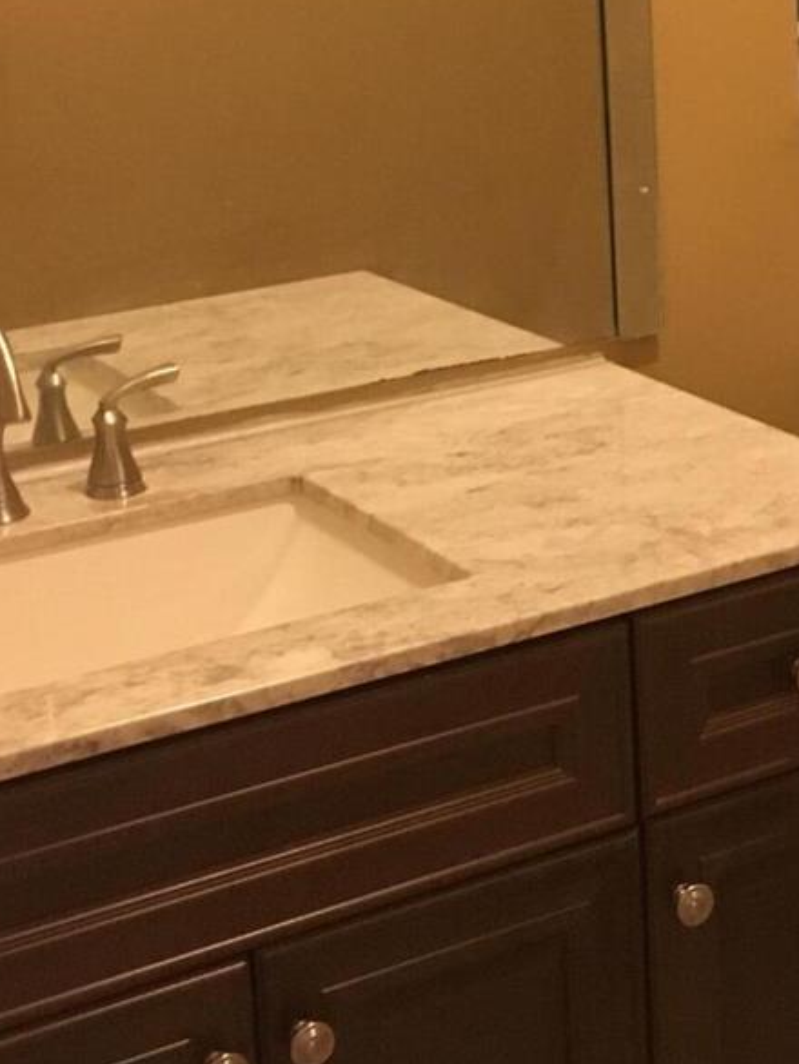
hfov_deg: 18.9
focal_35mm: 76
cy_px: 298
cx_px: 784
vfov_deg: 25.4
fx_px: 2337
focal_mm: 4.15
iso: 250
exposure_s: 1/15
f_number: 2.2
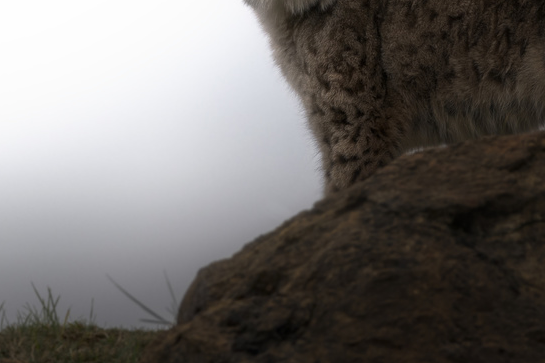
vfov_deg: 1.2
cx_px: 397
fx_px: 16662
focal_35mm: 1101
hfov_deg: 1.9
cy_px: 34
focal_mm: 600
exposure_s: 1/640
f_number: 6.3
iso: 320
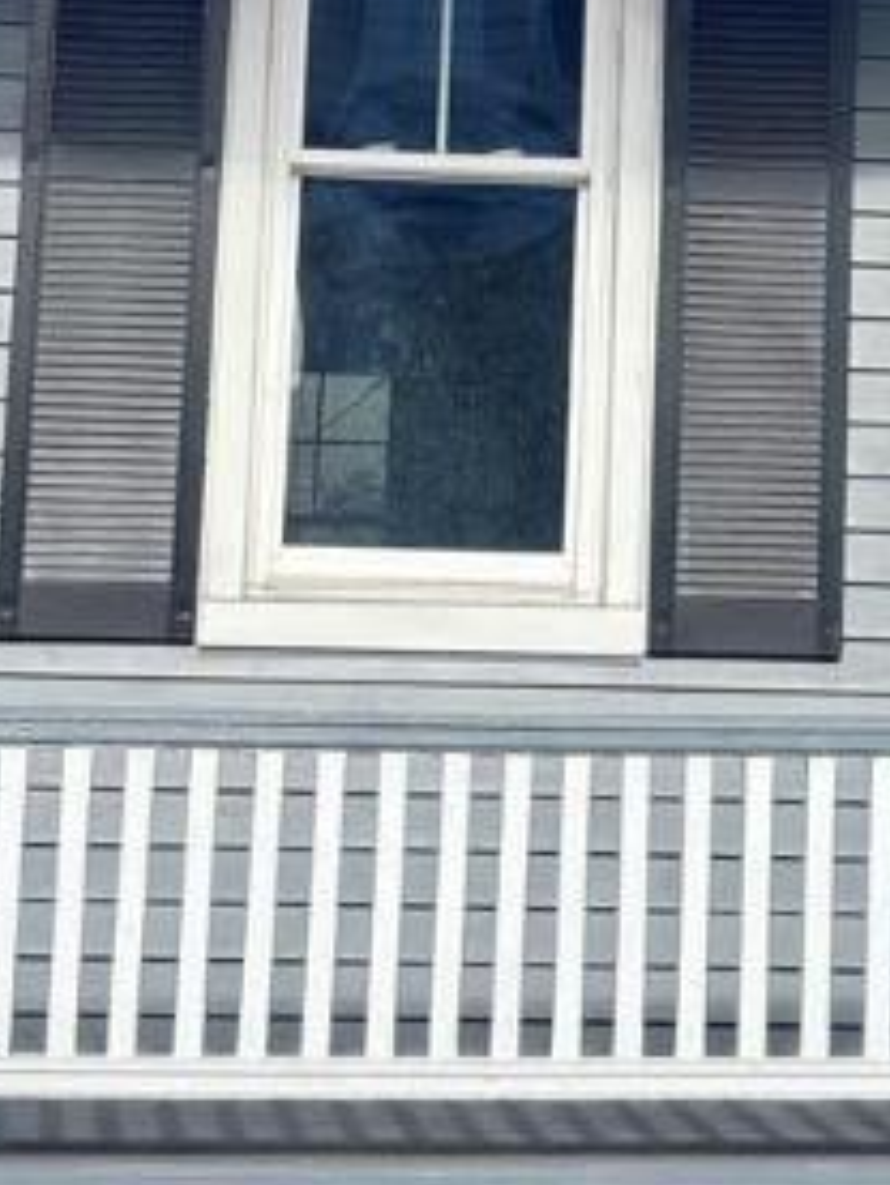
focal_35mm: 144
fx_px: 4933
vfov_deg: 13.4
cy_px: -210
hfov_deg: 10.2
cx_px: 860
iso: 32
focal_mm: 5.96
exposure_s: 1/282
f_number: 1.6
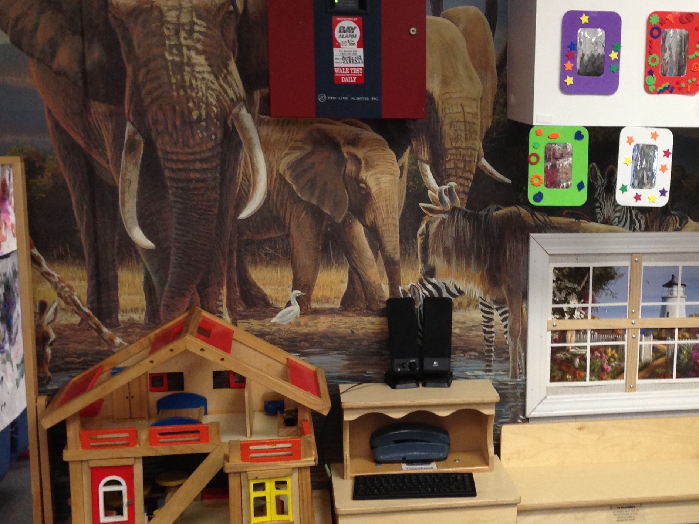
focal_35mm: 57
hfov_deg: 33.2
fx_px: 1151
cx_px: 510
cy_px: 294
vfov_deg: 25.6
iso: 125
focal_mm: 4.13
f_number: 2.4
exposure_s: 1/20
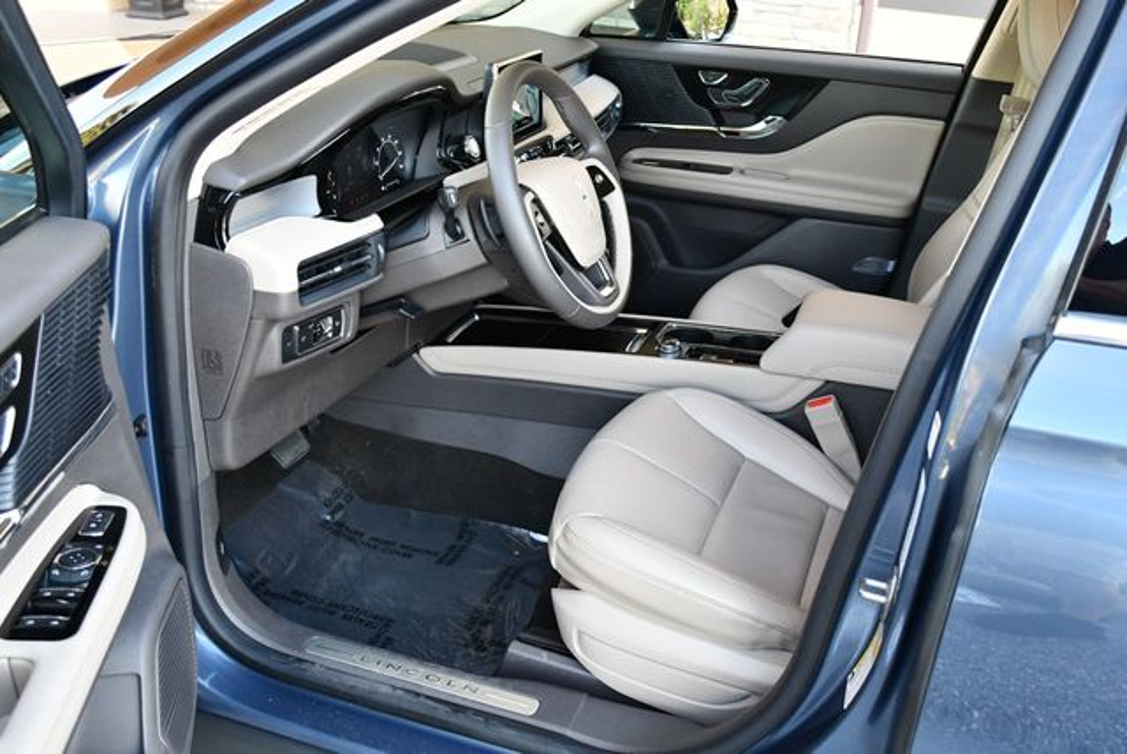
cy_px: 377
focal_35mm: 36
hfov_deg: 53.1
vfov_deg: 36.9
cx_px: 564
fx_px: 1128
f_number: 3.5
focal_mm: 18
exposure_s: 1/200
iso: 800
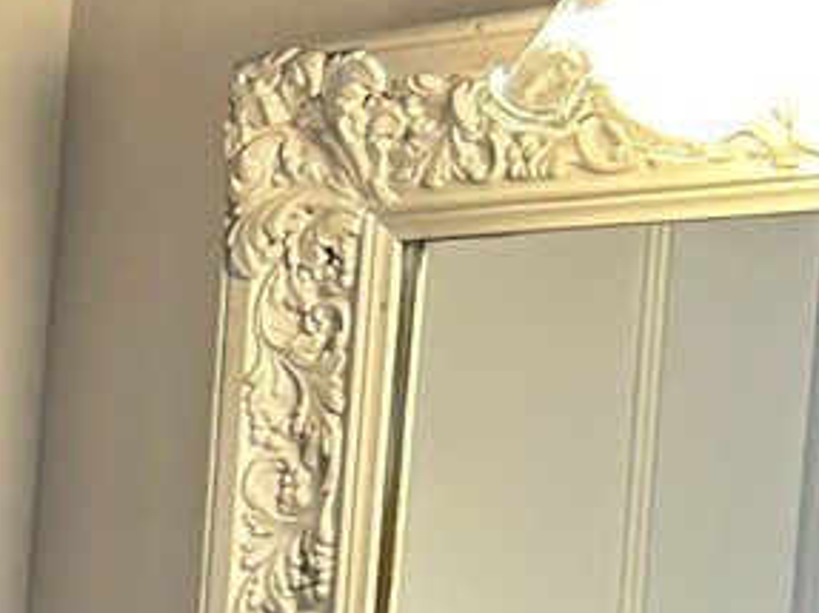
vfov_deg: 8.1
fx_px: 4115
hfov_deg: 9.9
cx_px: -1164
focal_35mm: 174
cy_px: 1306
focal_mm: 5.7
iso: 50
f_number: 1.5
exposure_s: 1/120
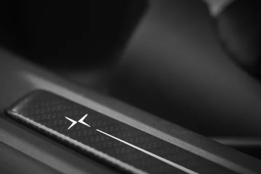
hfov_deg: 28.8
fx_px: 507
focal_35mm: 70
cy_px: 86
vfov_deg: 19.5
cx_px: 126
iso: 500
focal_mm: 50
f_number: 2
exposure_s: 1/200
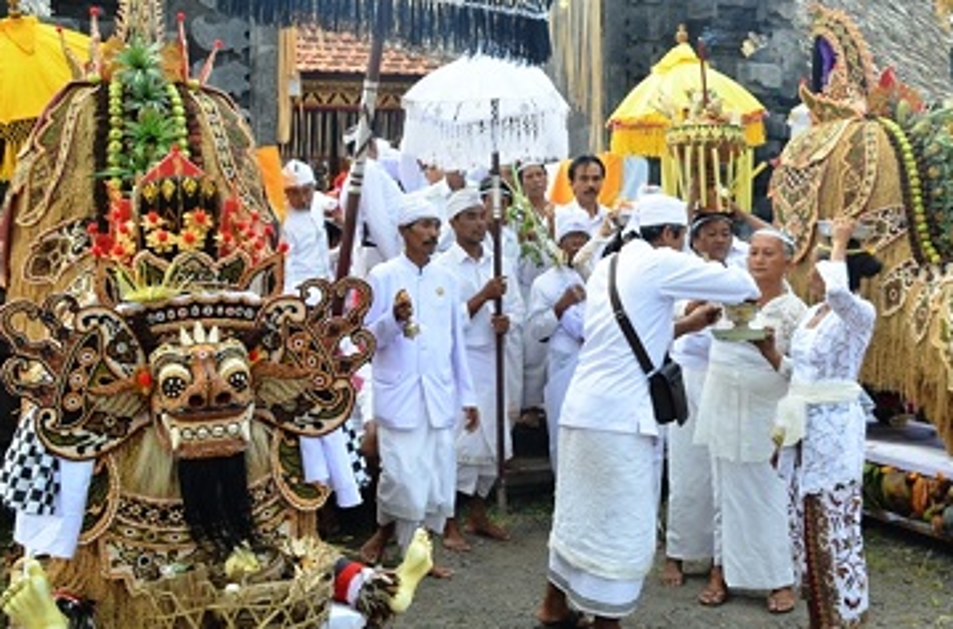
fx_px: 1214
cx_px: 603
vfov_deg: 28.9
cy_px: 216
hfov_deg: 42.5
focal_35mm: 46
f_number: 7.1
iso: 250
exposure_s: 1/80
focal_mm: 22
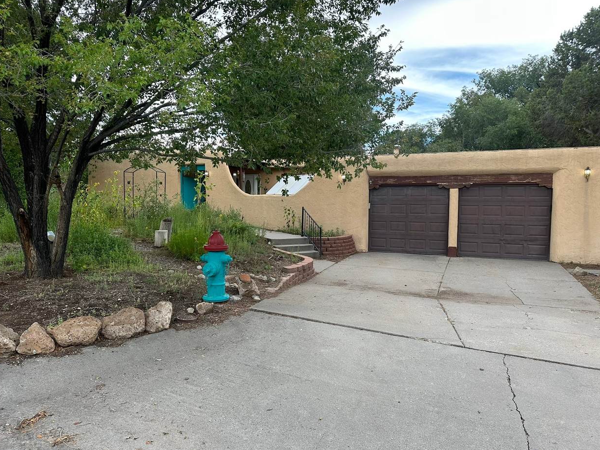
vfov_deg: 54.9
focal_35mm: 25
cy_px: 230
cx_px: 307
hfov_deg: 69.4
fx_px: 433
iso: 80
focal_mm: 6.86
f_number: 1.78
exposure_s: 1/587
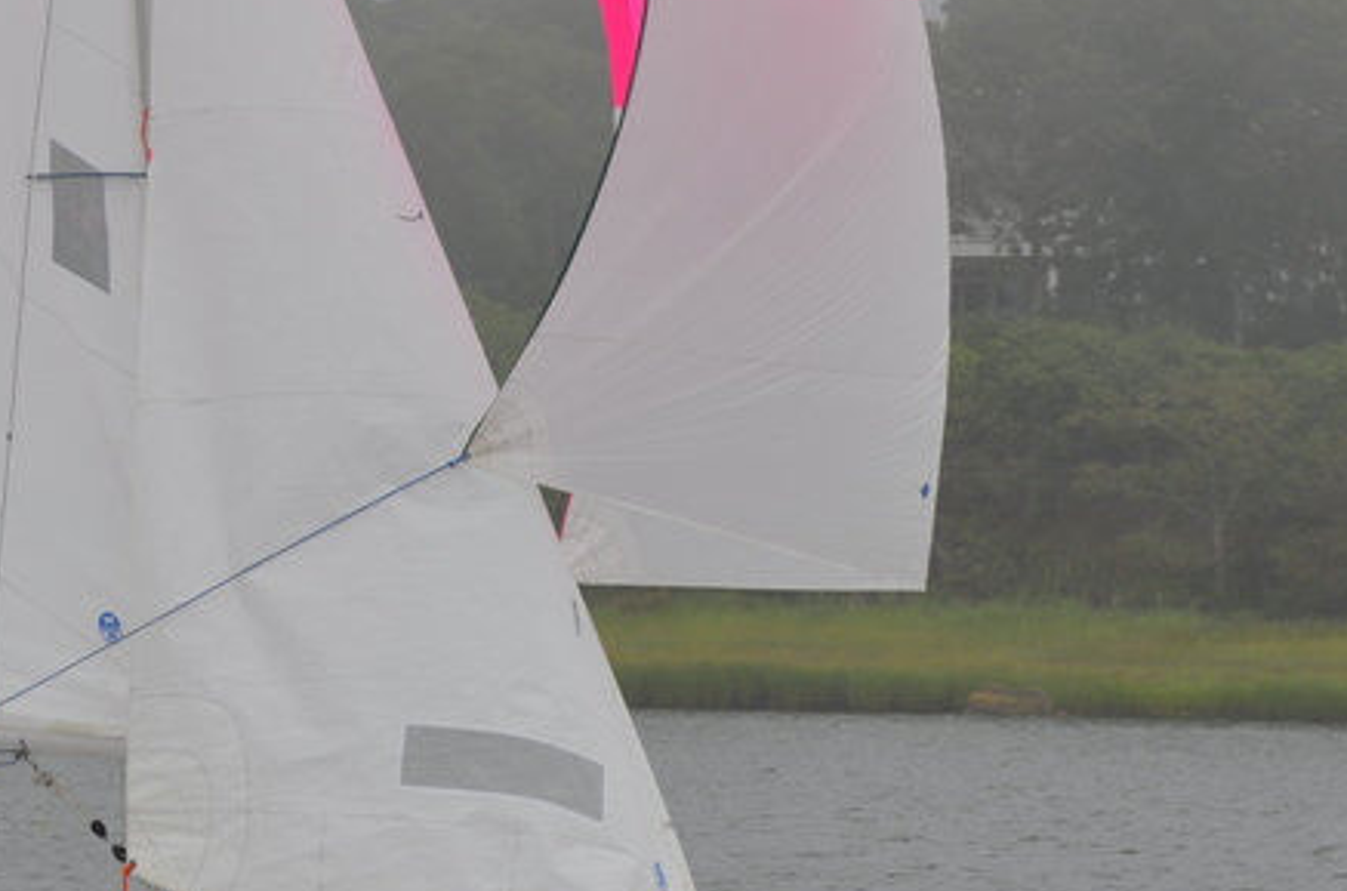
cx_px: 129
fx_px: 12472
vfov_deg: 4.1
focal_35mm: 334
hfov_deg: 6.2
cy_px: 108
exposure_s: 1/320
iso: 100
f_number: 8
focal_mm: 95
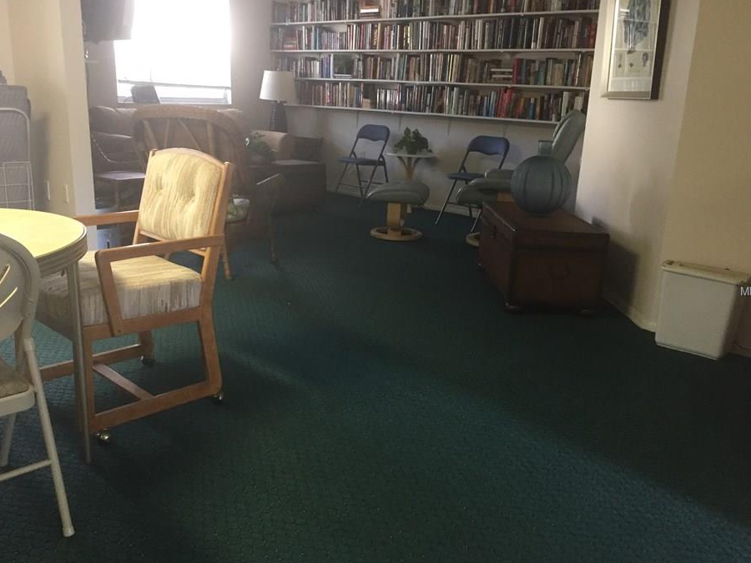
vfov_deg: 42.9
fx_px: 716
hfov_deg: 55.3
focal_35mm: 33
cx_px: 364
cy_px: 292
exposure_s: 1/30
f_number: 2.2
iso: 200
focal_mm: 4.15
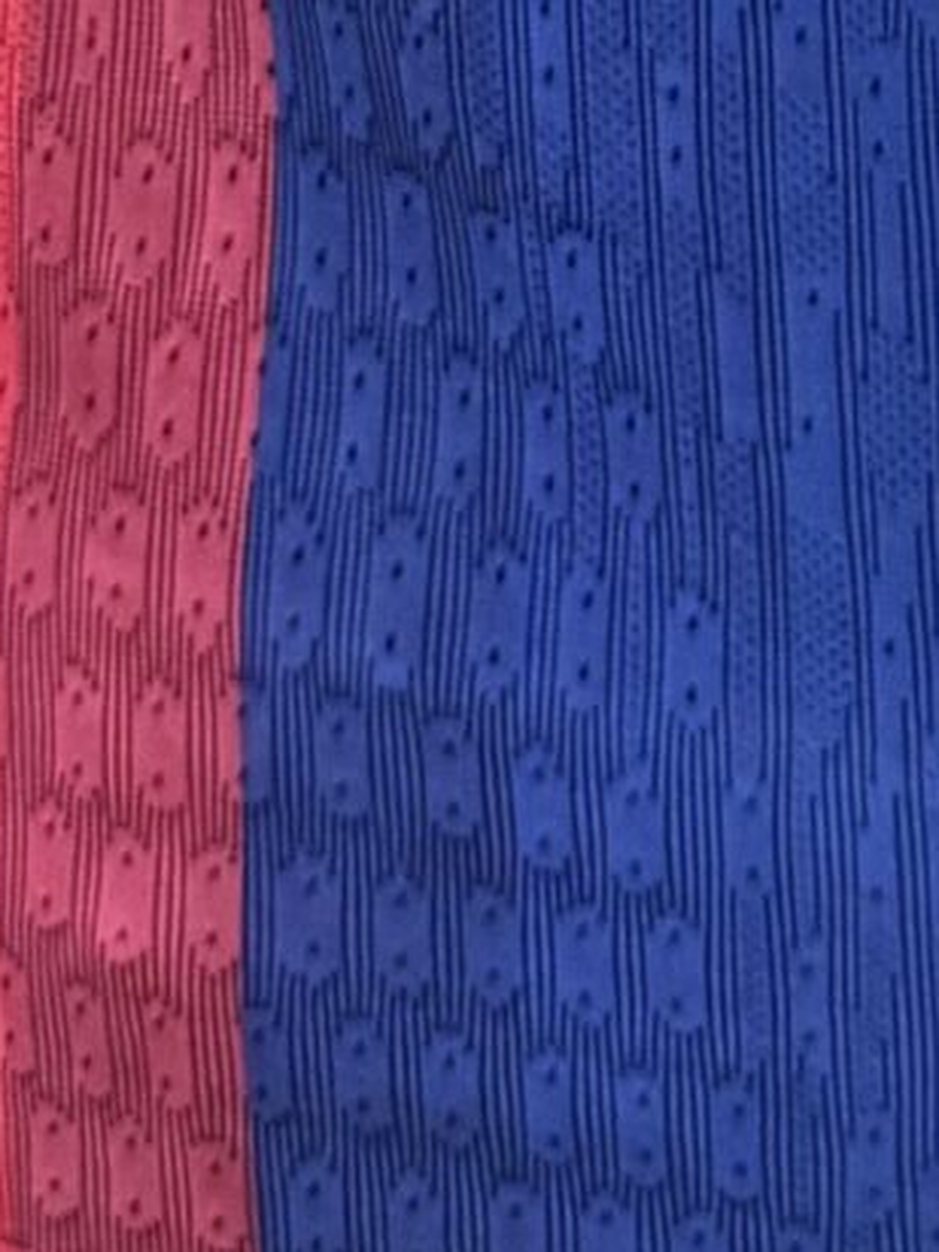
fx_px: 5389
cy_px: -1653
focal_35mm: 149
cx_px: 942
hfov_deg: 9.9
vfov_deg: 11.3
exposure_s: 1/60
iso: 400
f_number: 1.78
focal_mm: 6.76
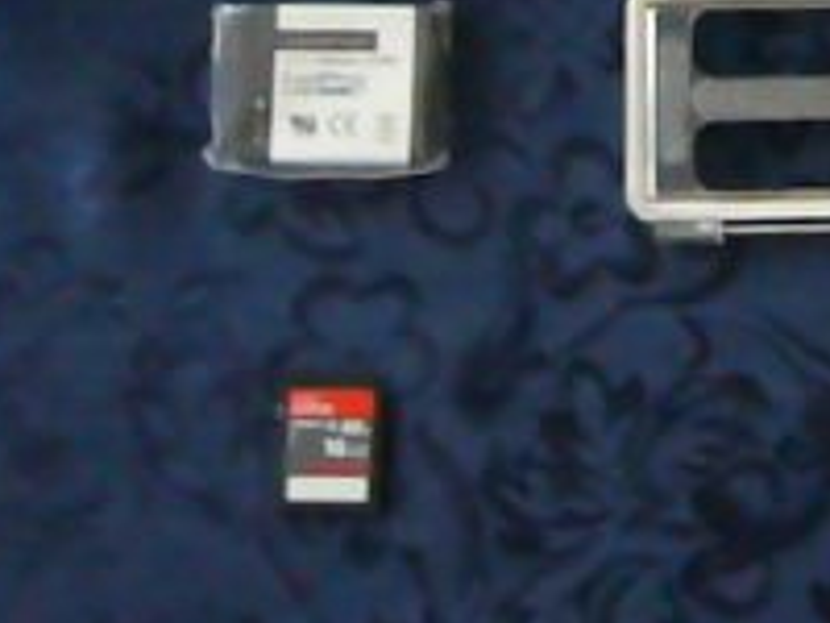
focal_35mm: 112
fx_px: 2685
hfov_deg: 17.1
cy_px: -361
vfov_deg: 12.5
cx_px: 872
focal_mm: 5.8
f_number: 2.8
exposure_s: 1/30
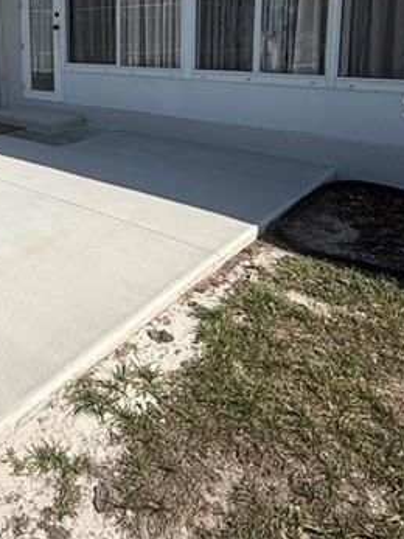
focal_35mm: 31
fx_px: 483
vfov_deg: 54.3
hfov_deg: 43.9
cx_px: 101
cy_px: 106
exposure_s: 1/2841
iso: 50
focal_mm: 2.22
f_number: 2.2
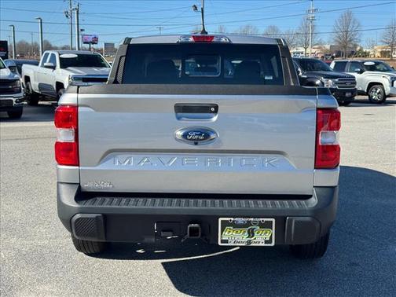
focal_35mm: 48
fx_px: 549
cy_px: 148
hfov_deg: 39.7
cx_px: 198
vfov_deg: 30.3
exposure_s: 1/3096
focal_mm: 6.76
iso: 64
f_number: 1.78
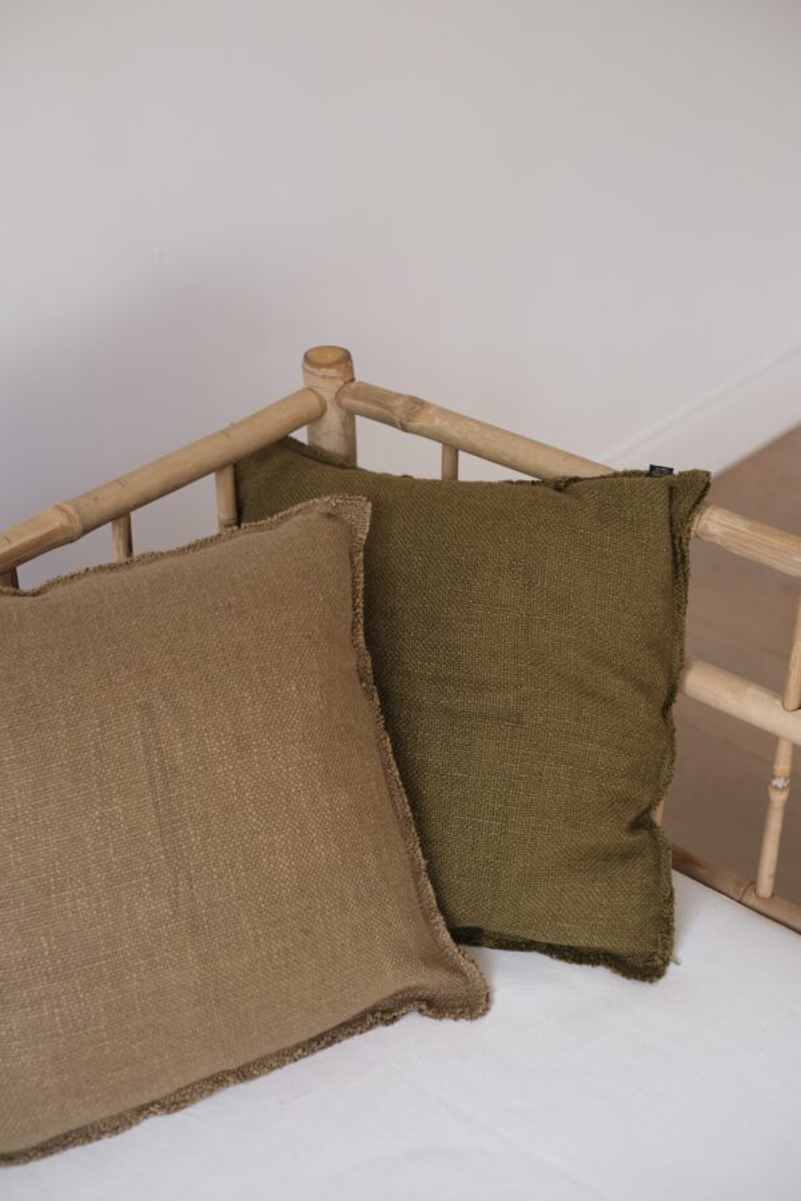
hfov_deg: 25.5
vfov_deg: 37.5
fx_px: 1769
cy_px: 600
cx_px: 400
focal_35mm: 53
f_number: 2.5
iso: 125
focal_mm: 35
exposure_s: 1/90
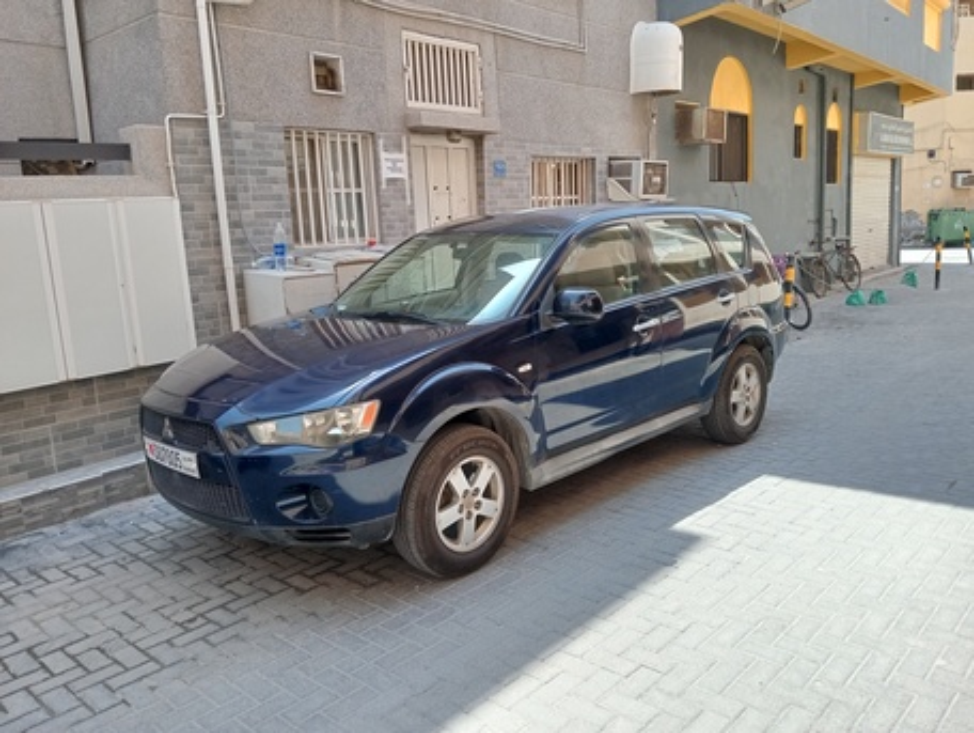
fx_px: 789
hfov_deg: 63.4
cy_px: 366
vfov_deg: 49.8
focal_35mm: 28
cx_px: 487
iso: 101
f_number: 1.8
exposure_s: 1/2304
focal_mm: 3.98
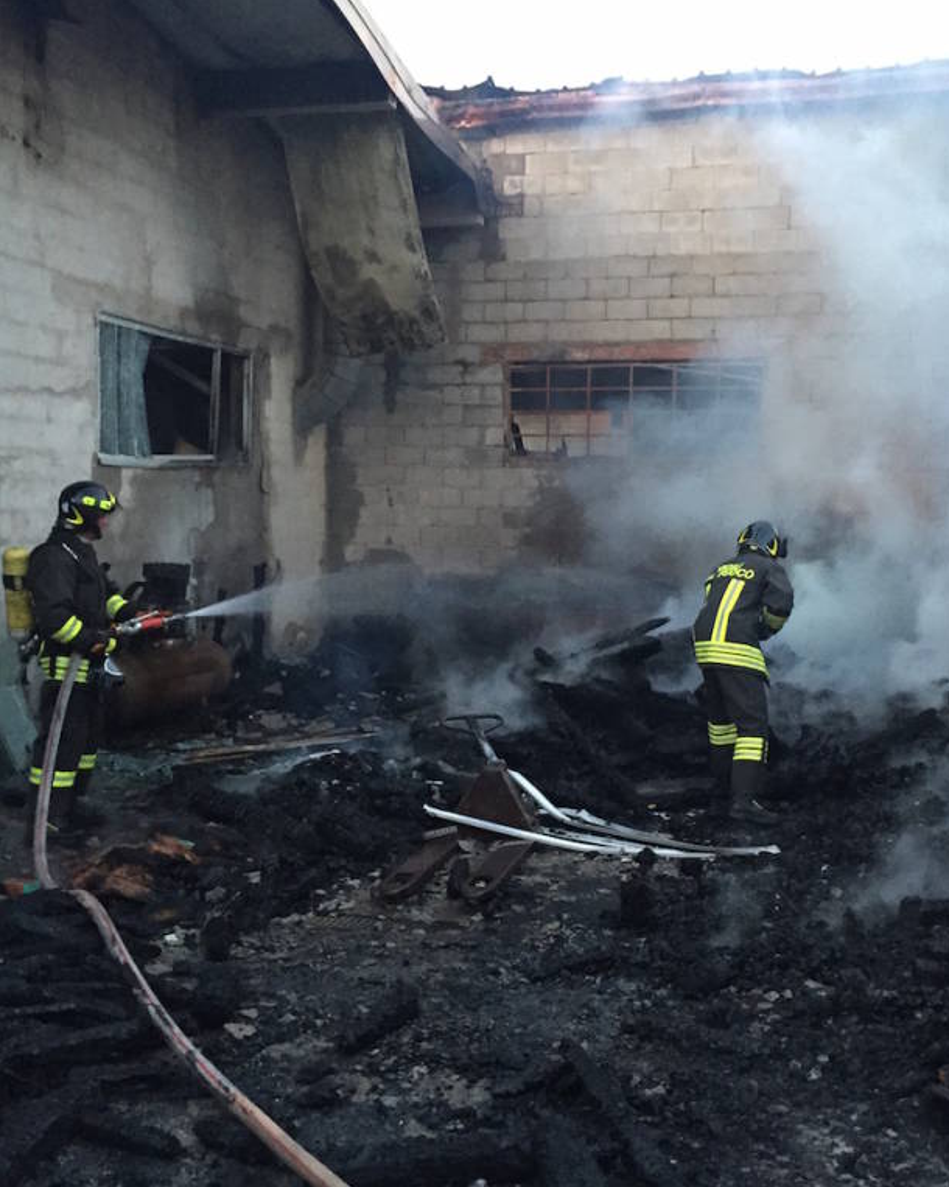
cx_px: 559
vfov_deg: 47.9
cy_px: 591
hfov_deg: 39.0
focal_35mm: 38
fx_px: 1335
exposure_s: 1/30
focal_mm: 4.15
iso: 250
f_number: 2.2
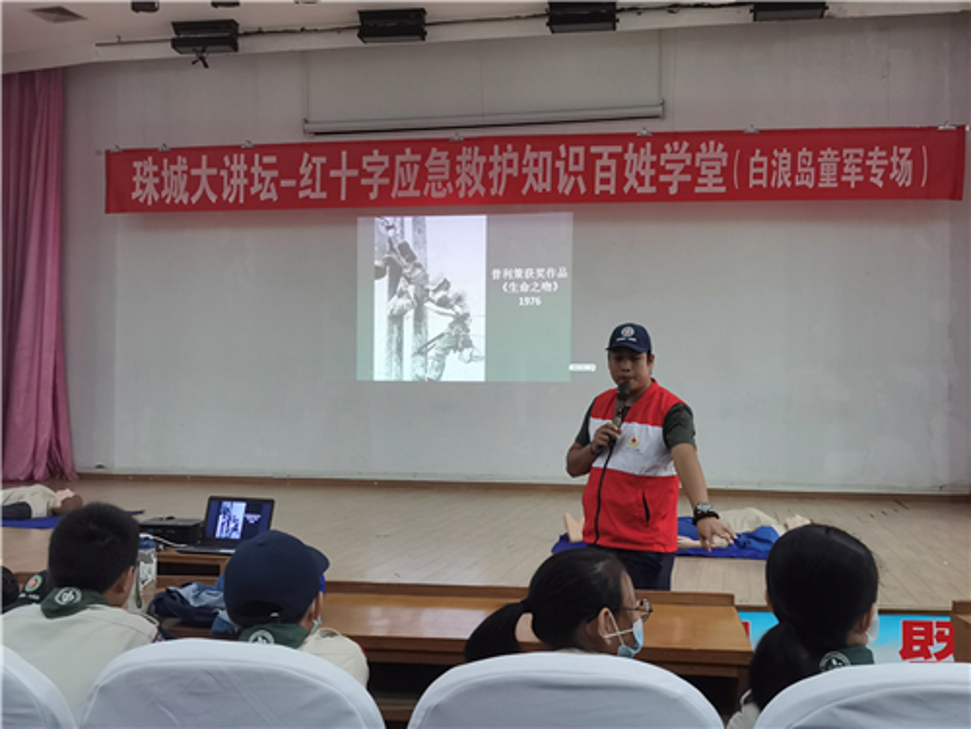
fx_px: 1122
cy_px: 364
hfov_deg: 46.8
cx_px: 486
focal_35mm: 40
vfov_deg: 36.0
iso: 200
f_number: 1.8
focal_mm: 5.58
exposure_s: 1/50
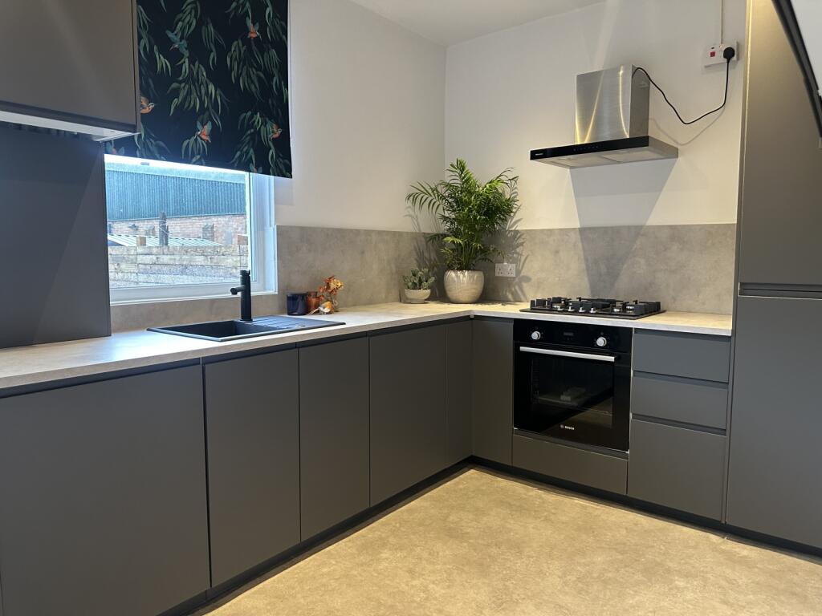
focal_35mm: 24
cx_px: 411
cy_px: 308
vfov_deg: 56.8
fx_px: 570
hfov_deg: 71.6
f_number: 1.78
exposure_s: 1/50
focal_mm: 6.86
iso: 320
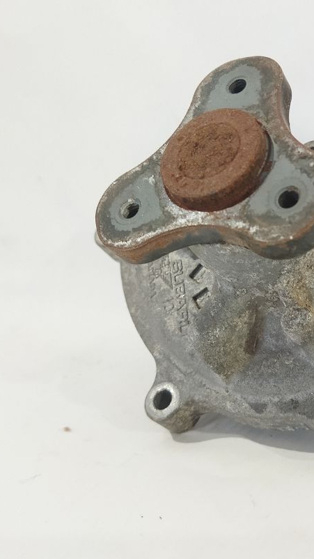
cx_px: 288
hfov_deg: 26.1
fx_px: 651
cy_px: 285
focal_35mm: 44
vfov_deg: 46.4
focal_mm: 4.71
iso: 278
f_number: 1.79
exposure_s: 1/50
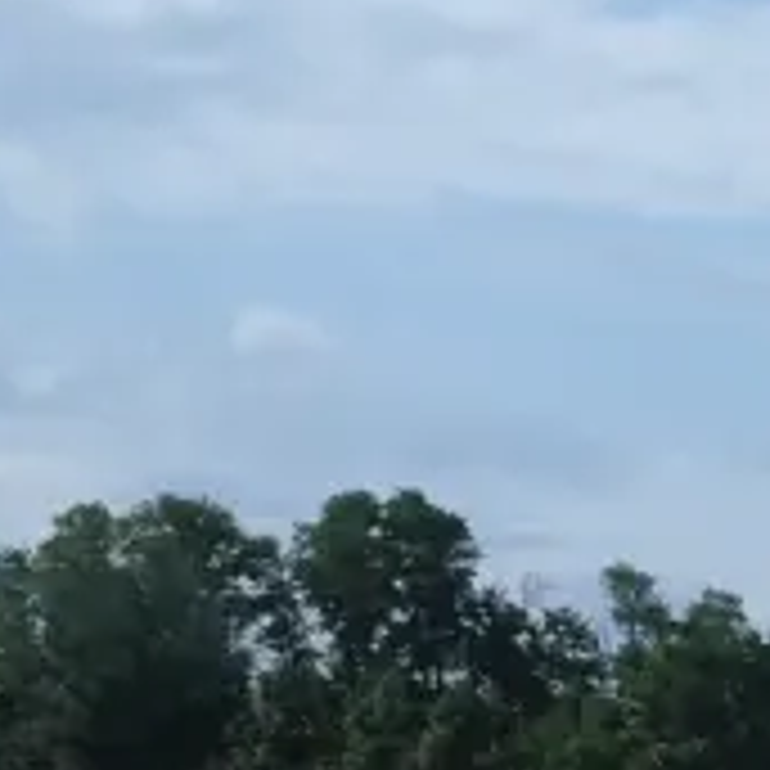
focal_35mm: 134
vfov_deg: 12.1
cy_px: 1335
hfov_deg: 10.0
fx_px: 3372
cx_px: 2238
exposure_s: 1/450
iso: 160
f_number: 8
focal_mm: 18
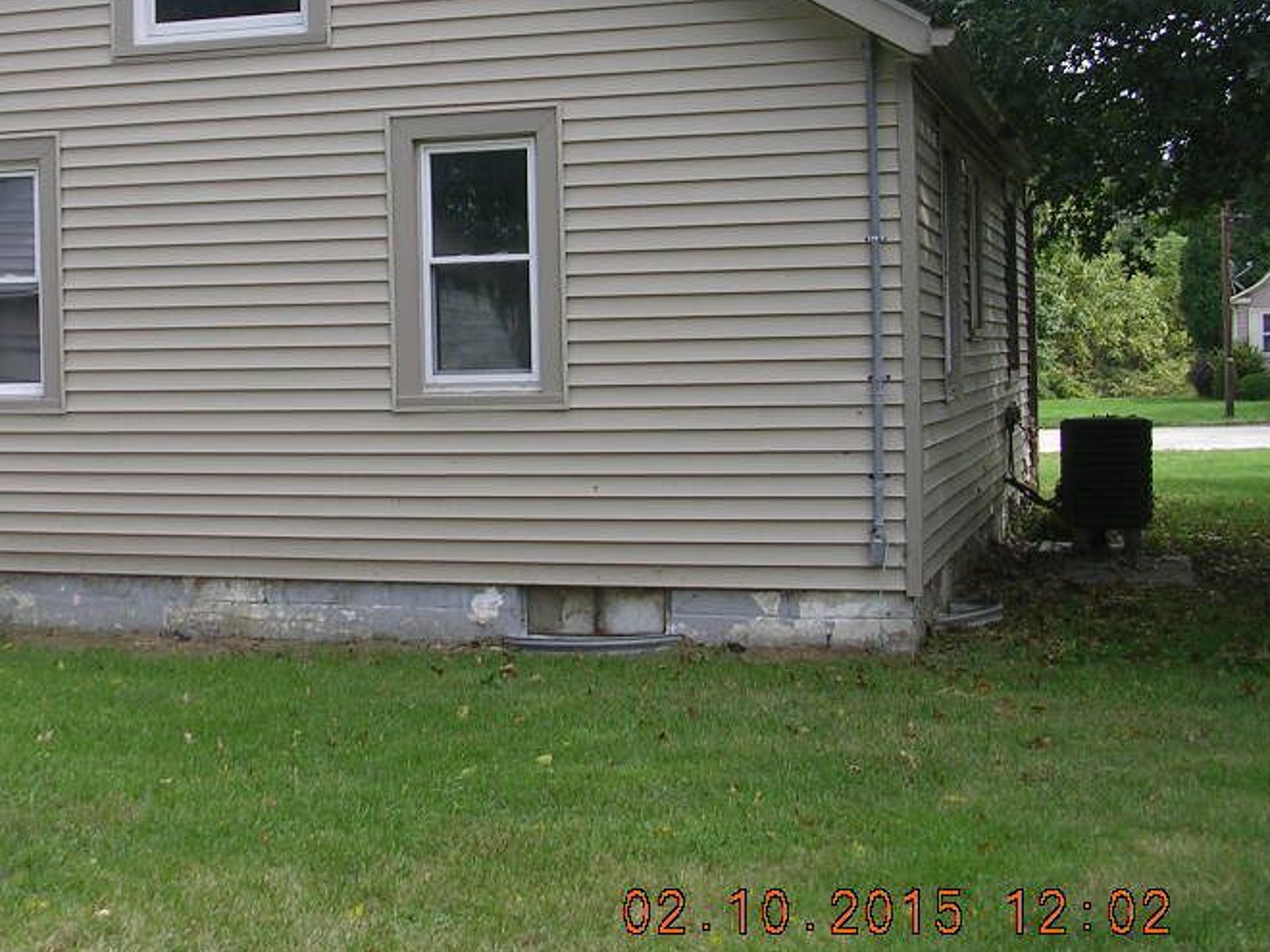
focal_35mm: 59
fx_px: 2165
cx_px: 339
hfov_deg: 32.2
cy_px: 329
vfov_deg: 24.7
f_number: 2.8
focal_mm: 5.8
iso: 50
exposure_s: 1/278
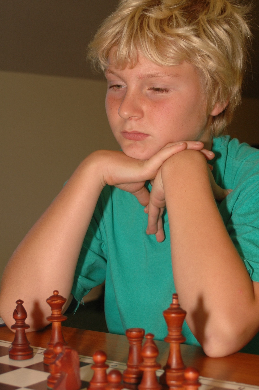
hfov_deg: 17.4
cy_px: 190
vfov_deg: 26.0
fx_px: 843
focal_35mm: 78
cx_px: 159
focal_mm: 42
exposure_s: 1/60
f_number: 5.3
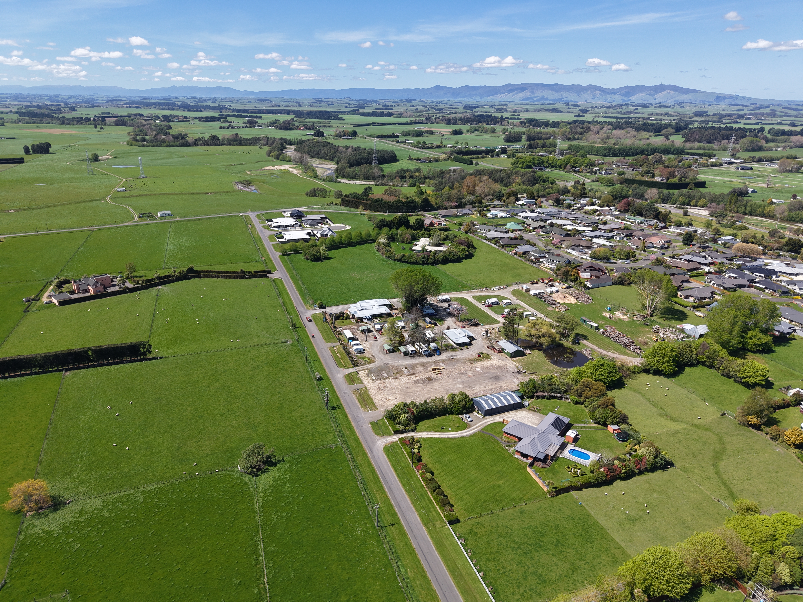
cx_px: 402
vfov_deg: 56.8
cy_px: 301
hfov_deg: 71.6
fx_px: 557
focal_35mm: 24
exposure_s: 1/3000
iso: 130
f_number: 1.8
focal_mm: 8.67
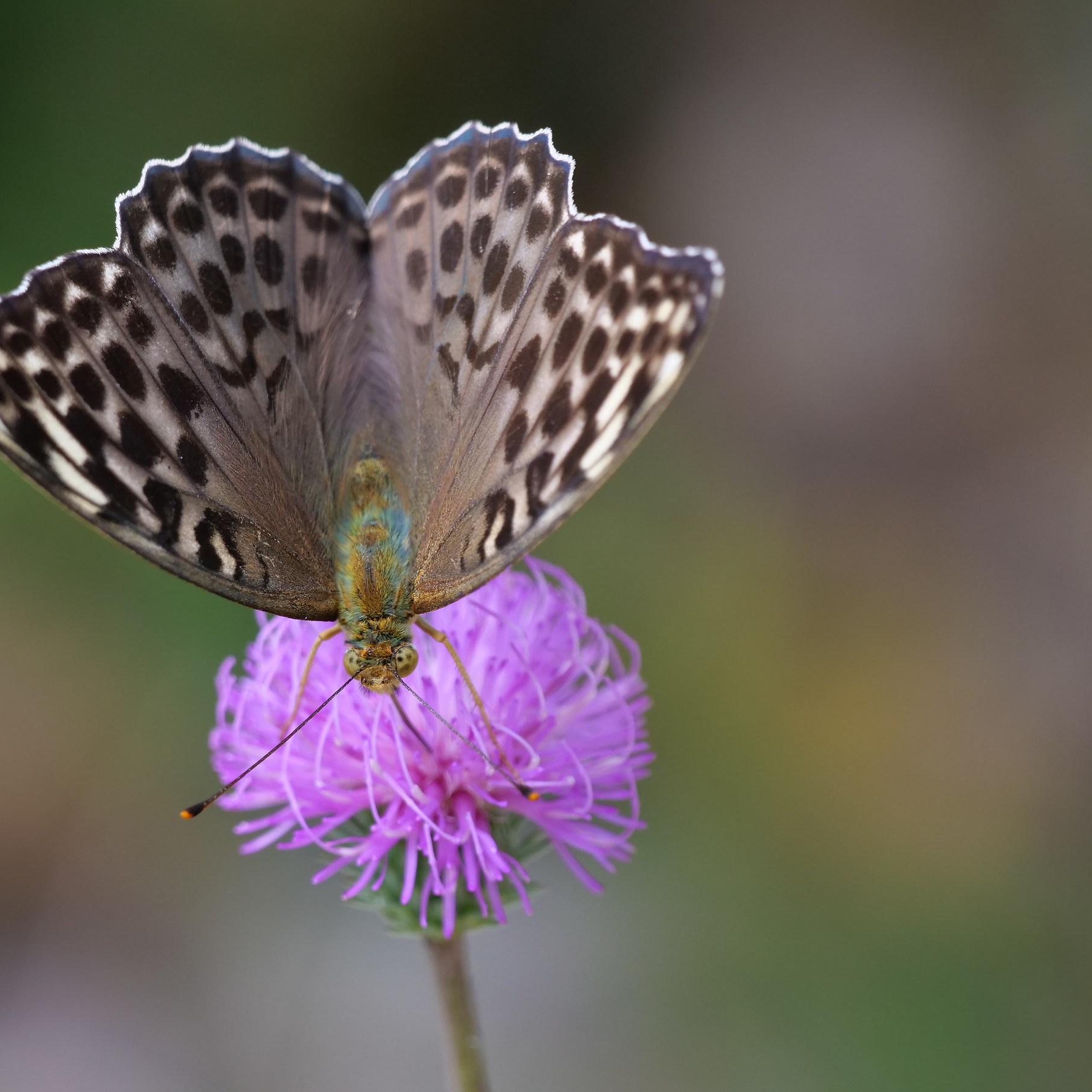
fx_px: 33692
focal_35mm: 944
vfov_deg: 1.9
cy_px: 546
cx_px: 425
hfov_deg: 1.9
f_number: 6.3
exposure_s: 1/160
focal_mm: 400
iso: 640
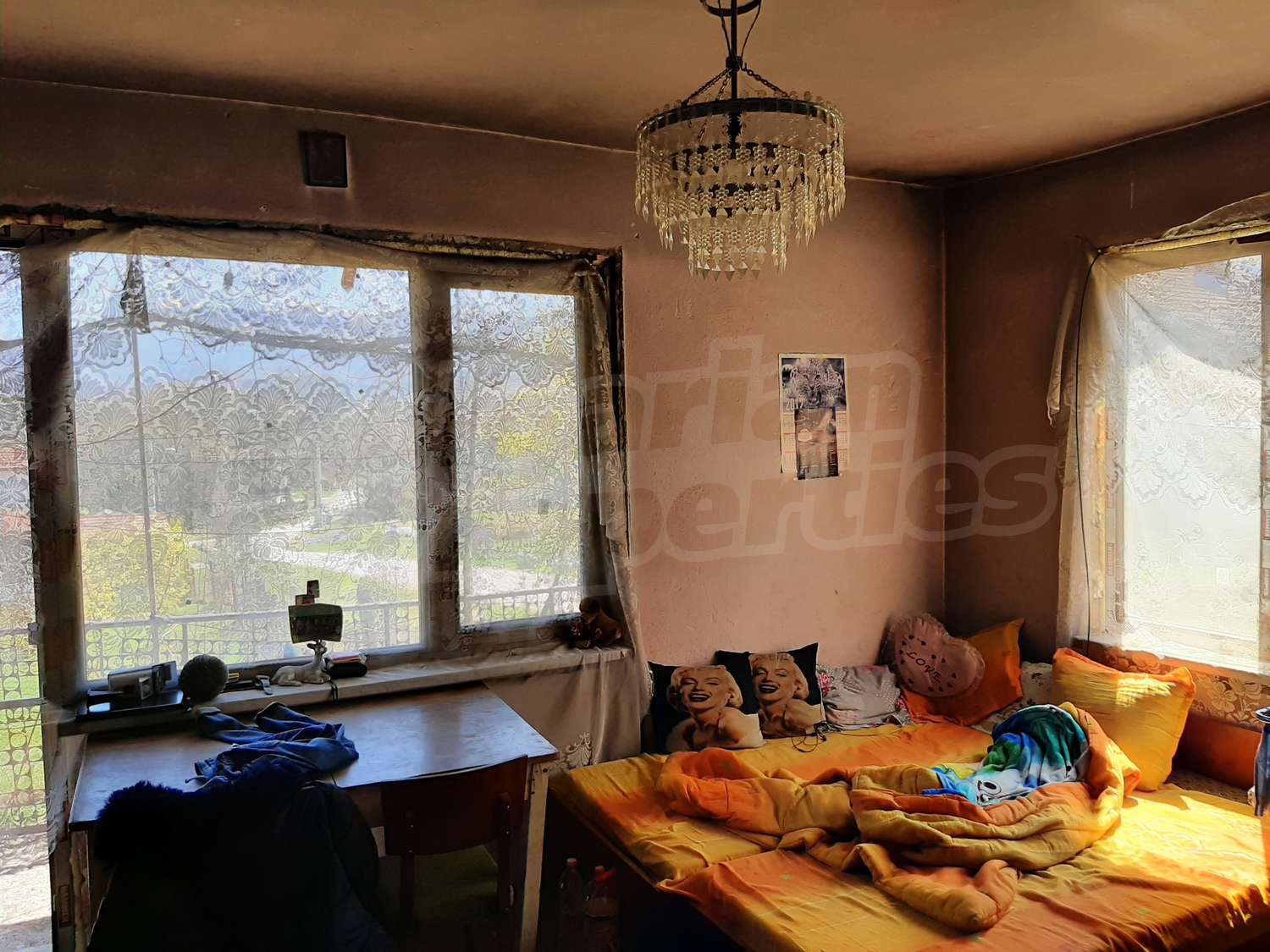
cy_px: 476
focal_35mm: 26
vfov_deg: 53.1
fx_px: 954
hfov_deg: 67.3
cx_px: 635
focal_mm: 3.93
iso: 40
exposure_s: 1/284
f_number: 1.7
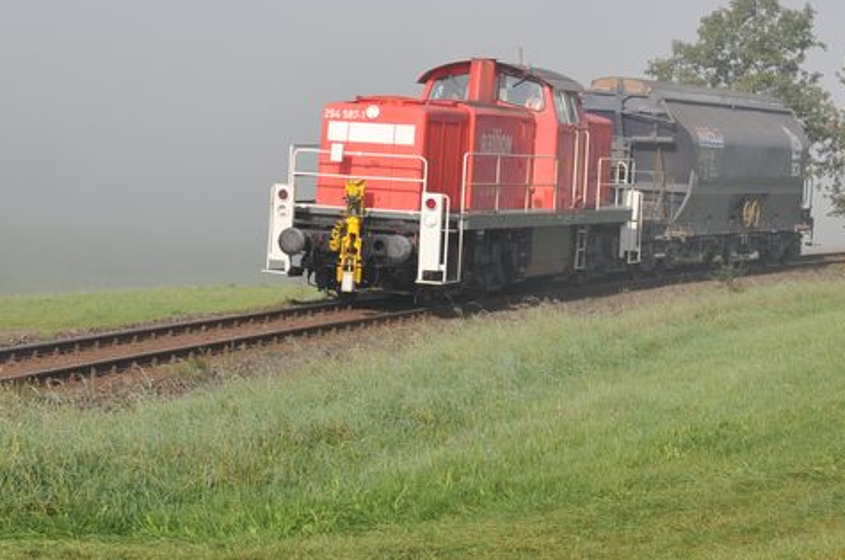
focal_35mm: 123
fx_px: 2882
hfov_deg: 16.6
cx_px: 582
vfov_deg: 11.1
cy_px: 130
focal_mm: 38
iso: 250
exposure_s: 1/500
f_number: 8
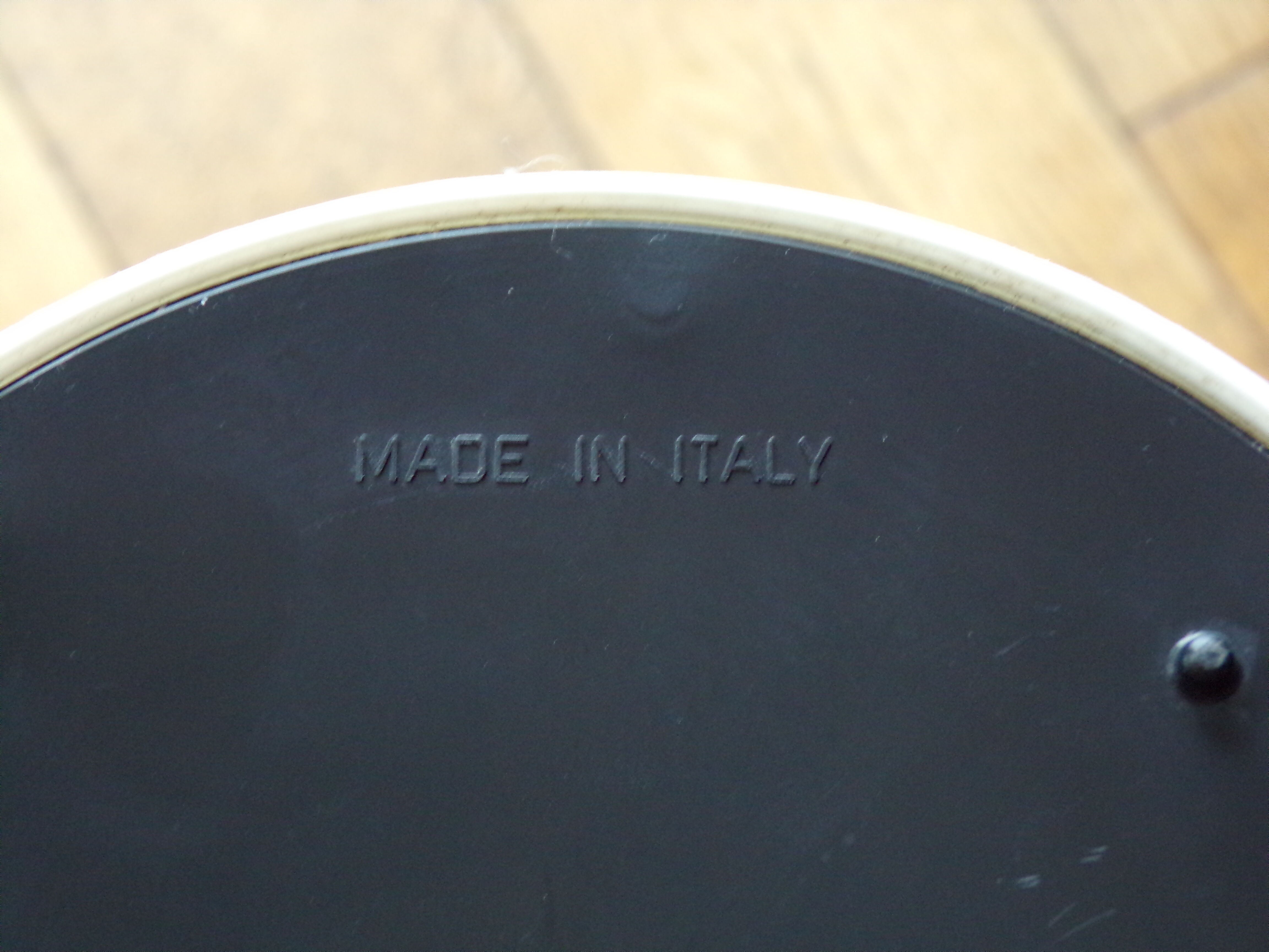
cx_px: 634
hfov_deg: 22.8
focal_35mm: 86
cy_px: 476
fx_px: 3153
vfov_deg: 17.2
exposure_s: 1/15
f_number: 4
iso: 400
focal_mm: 15.4
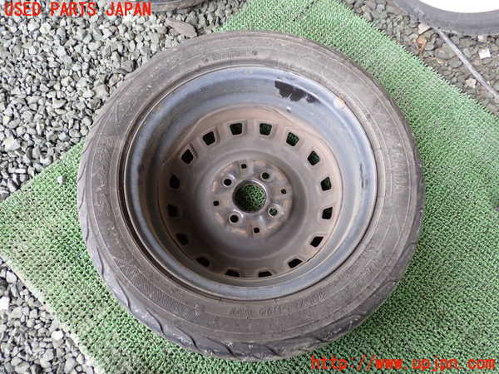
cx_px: 250
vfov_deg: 46.8
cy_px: 187
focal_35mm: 30
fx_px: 432
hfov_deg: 60.0
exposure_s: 1/80
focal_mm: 5.4
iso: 200
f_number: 2.3
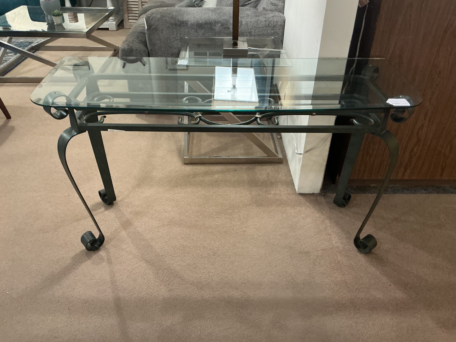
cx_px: 228
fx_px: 382
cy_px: 171
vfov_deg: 48.2
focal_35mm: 29
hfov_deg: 61.7
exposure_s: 1/40
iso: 200
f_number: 1.8
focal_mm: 3
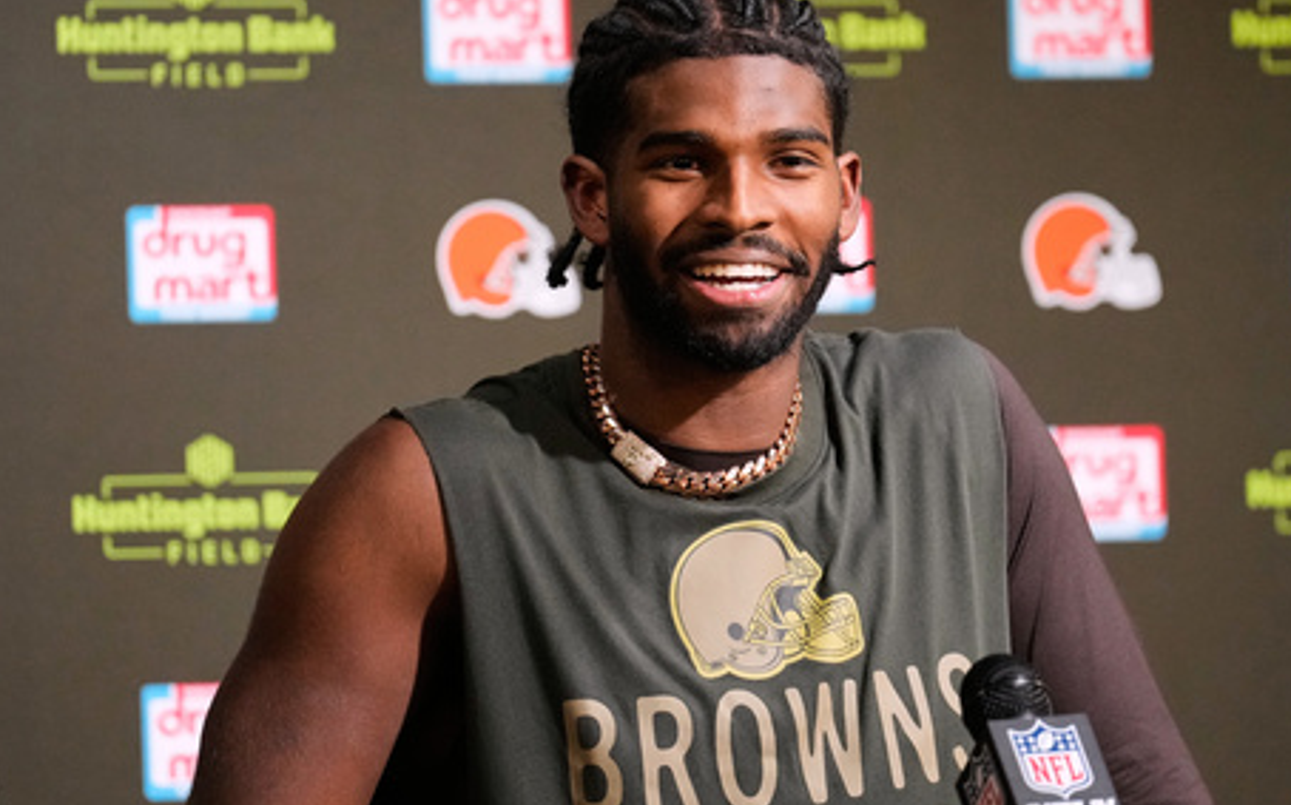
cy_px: 363
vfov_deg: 4.2
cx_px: 694
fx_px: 11040
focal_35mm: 314
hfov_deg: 6.7
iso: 4000
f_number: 2.8
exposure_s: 1/640
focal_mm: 182
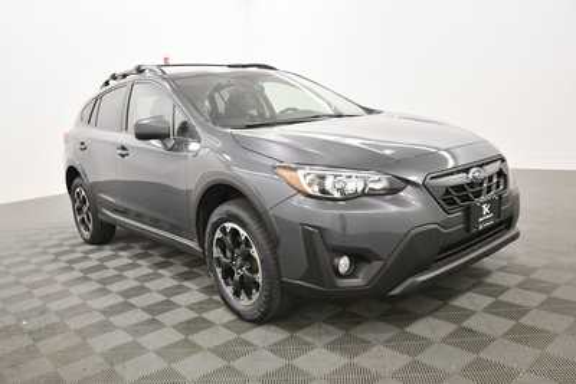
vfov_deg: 43.6
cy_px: 192
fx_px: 480
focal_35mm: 30
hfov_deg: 61.9
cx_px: 288
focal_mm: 20
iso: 1600
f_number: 5.6
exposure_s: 1/125
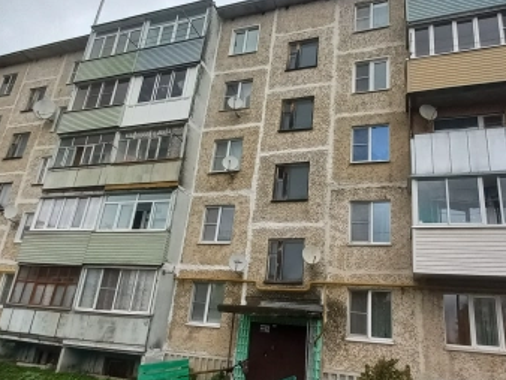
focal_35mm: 24
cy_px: 217
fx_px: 351
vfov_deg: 56.7
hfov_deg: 71.4
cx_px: 278
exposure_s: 1/261
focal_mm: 1.42
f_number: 2.2
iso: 40
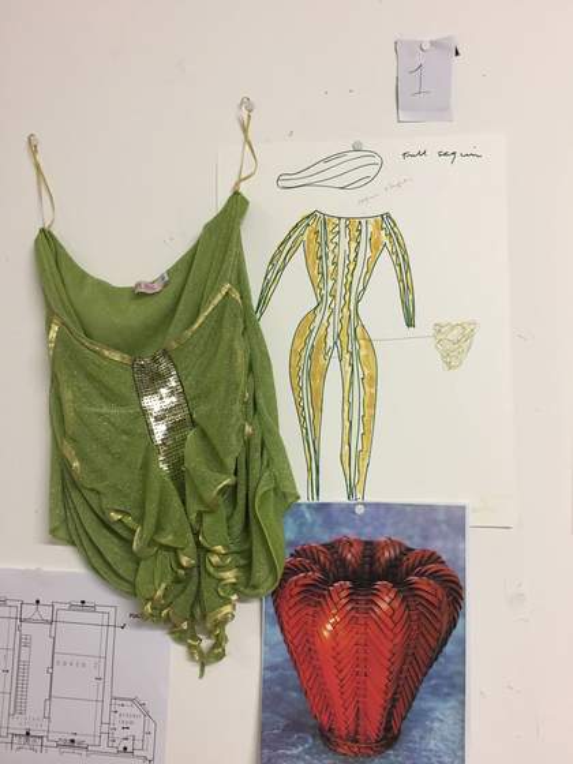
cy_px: 382
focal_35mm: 29
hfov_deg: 48.2
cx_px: 286
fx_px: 640
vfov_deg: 61.7
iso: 100
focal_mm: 4.15
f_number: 2.2
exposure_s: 1/33
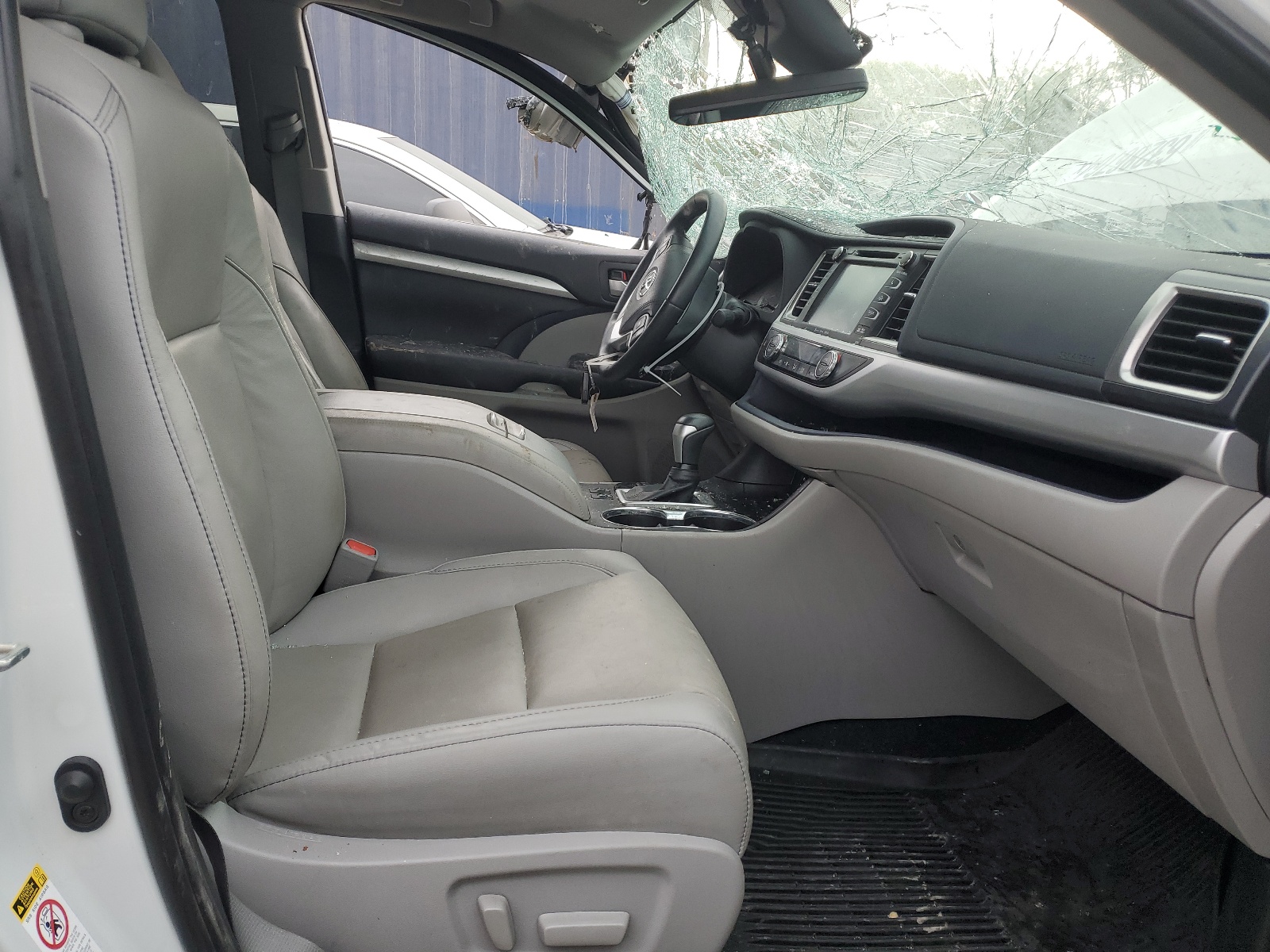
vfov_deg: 53.1
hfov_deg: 67.3
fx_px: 954
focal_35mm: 26
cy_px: 476
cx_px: 635
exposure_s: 1/213
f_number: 1.5
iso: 50
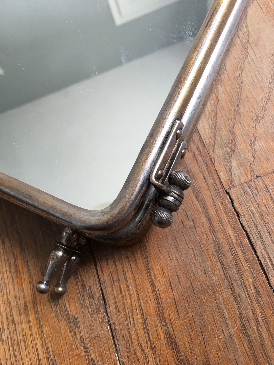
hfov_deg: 48.2
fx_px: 306
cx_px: 137
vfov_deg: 61.7
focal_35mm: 29
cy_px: 182
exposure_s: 1/33
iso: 25
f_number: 2.2
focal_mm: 4.15
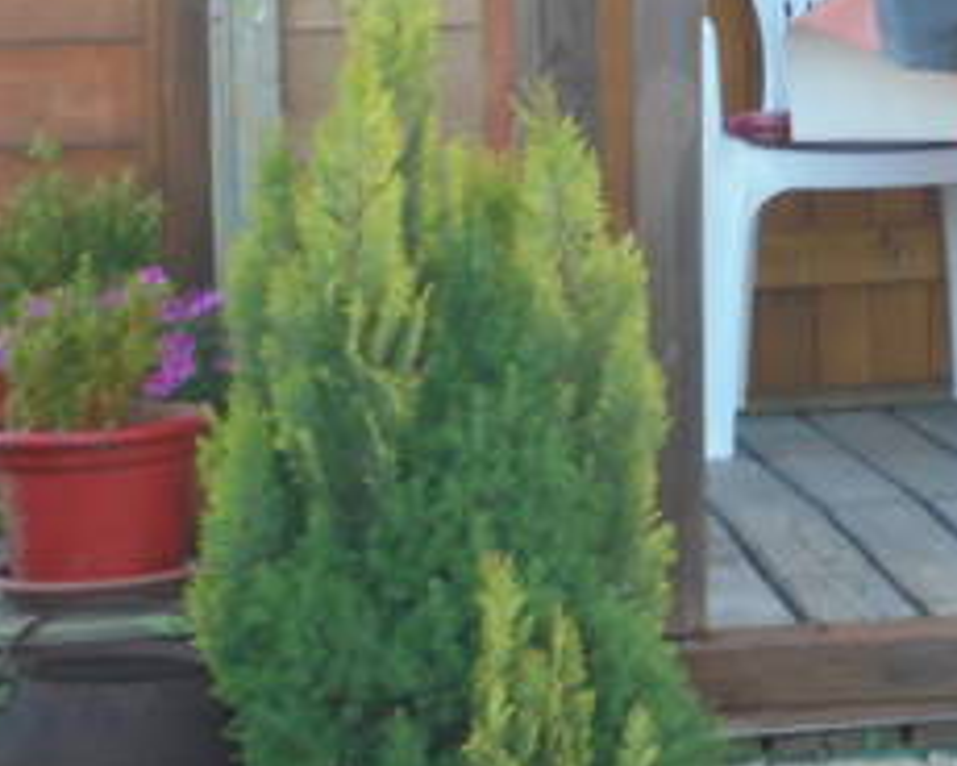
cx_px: 1573
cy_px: -350
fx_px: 4645
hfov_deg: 11.2
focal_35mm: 164
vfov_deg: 9.2
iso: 200
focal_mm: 8.9
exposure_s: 1/60
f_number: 4.8
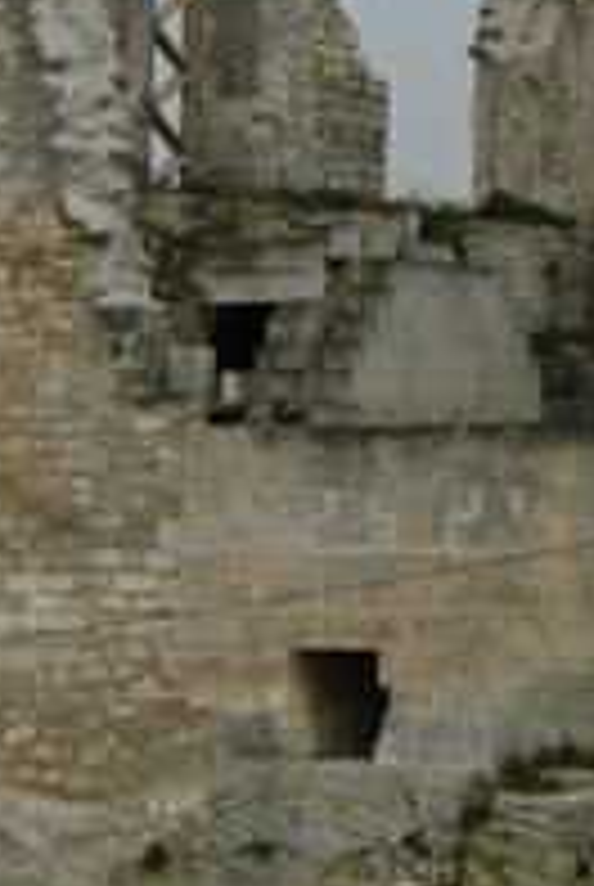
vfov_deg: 11.8
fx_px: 4260
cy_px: 189
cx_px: 493
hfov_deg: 8.0
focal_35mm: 173
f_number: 10
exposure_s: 1/350
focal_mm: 21
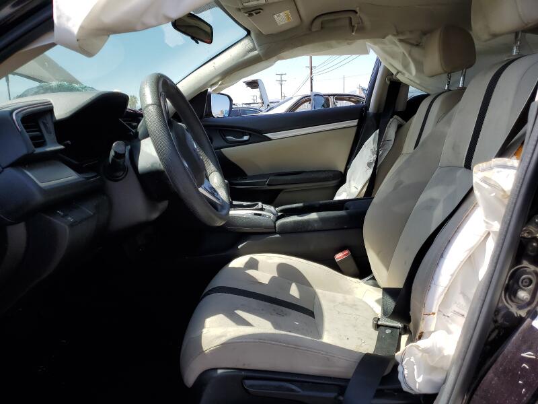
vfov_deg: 53.1
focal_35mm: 26
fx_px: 404
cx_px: 269
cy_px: 202
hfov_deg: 67.3
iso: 50
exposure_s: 1/1250
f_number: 1.5
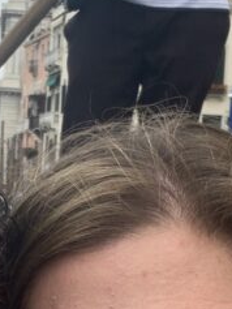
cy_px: 295
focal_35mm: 138
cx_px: 50
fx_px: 1232
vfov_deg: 14.1
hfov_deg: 10.7
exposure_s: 1/276
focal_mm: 2.87
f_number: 2.2
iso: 16
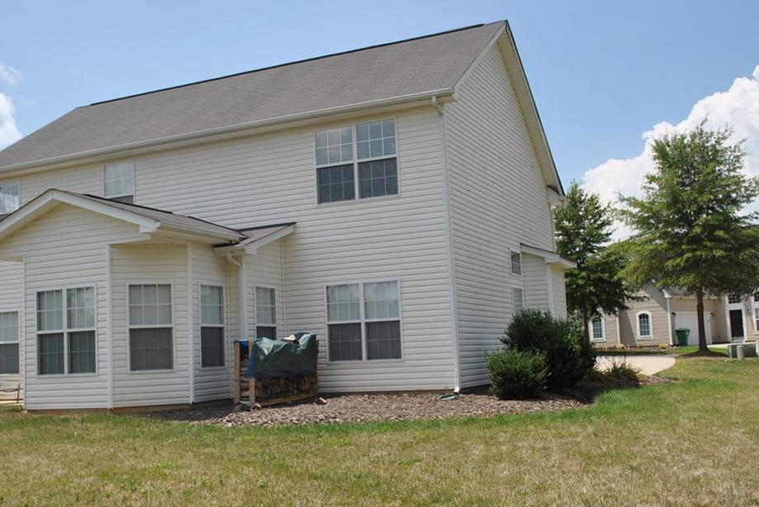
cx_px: 389
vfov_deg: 33.4
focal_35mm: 40
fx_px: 844
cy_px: 268
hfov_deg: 48.4
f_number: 8
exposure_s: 1/250
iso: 100
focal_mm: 24
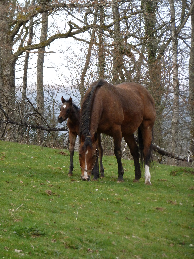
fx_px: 1734
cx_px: 97
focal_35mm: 232
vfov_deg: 8.5
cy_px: 130
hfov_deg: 6.4
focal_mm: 41.5
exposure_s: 1/100
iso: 250
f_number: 5.6
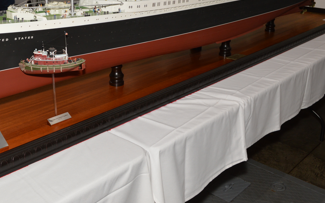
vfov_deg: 27.6
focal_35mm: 46
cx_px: 120
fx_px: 407
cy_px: 53
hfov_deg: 43.1
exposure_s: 1/60
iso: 250
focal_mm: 20
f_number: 8
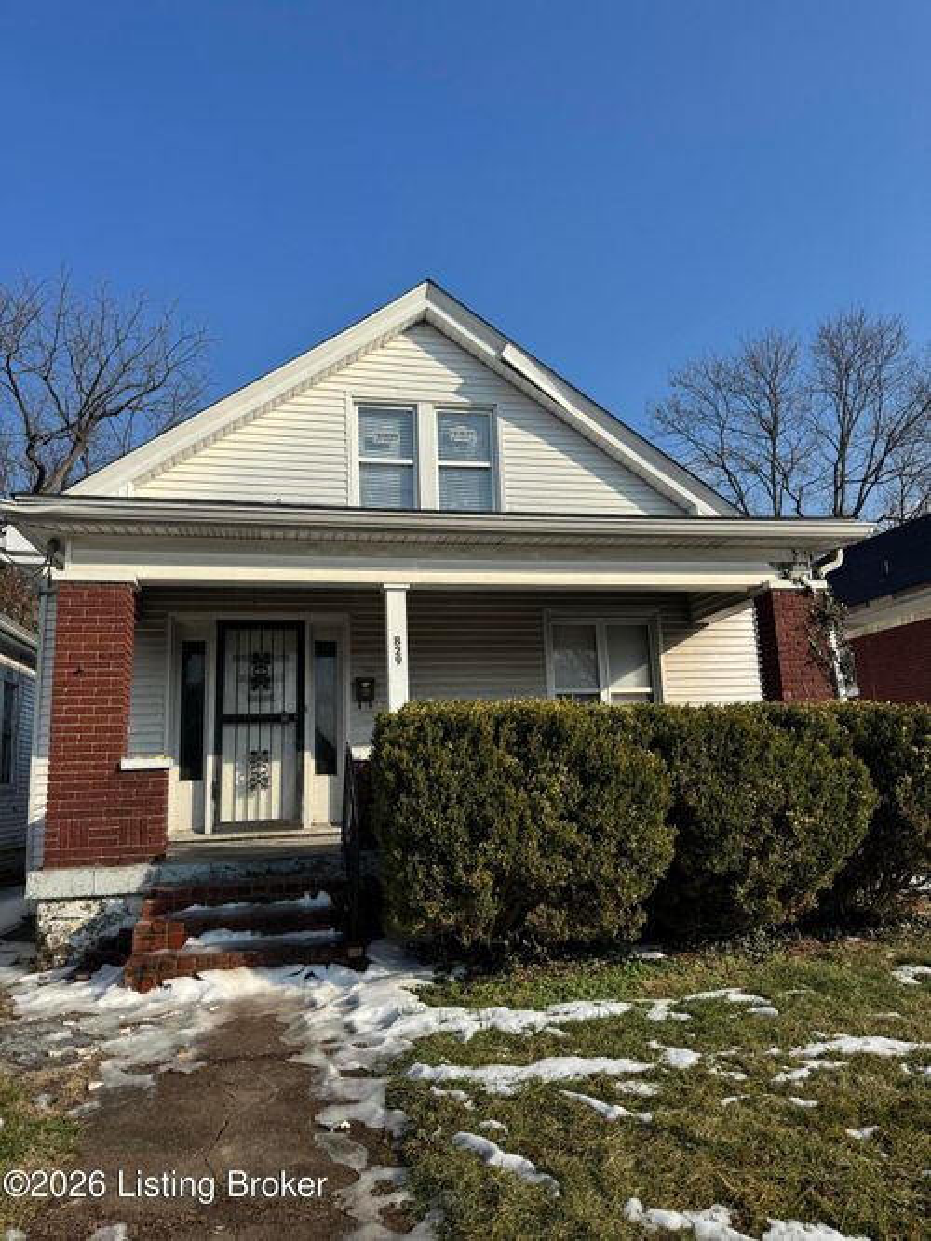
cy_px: 620
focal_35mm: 24
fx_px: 861
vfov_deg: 71.6
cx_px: 466
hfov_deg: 56.8
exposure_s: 1/4950
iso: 80
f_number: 1.78
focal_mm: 6.76
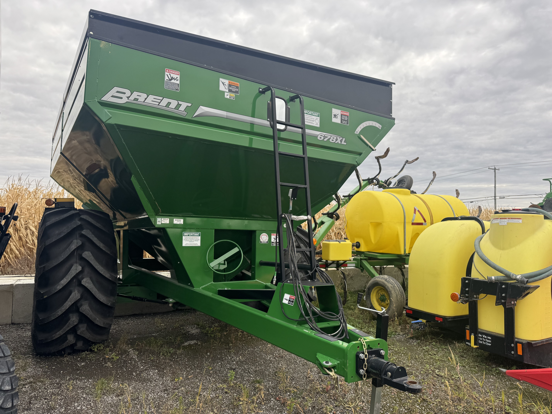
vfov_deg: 56.8
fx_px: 383
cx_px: 276
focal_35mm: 24
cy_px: 207
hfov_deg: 71.6
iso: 80
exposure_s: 1/343
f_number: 1.78
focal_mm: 6.76
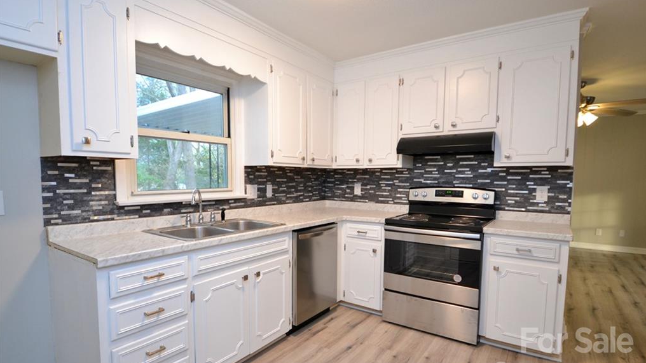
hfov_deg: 89.6
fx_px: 325
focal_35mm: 19
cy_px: 203
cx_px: 323
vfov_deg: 58.2
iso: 900
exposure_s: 1/60
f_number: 3.8
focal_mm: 12
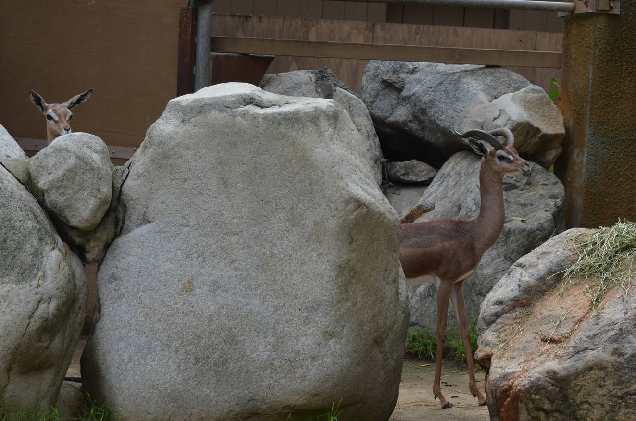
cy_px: 249
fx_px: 2239
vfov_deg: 10.7
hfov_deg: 16.2
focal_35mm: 127
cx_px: 384
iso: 400
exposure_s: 1/500
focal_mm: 70
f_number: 5.6
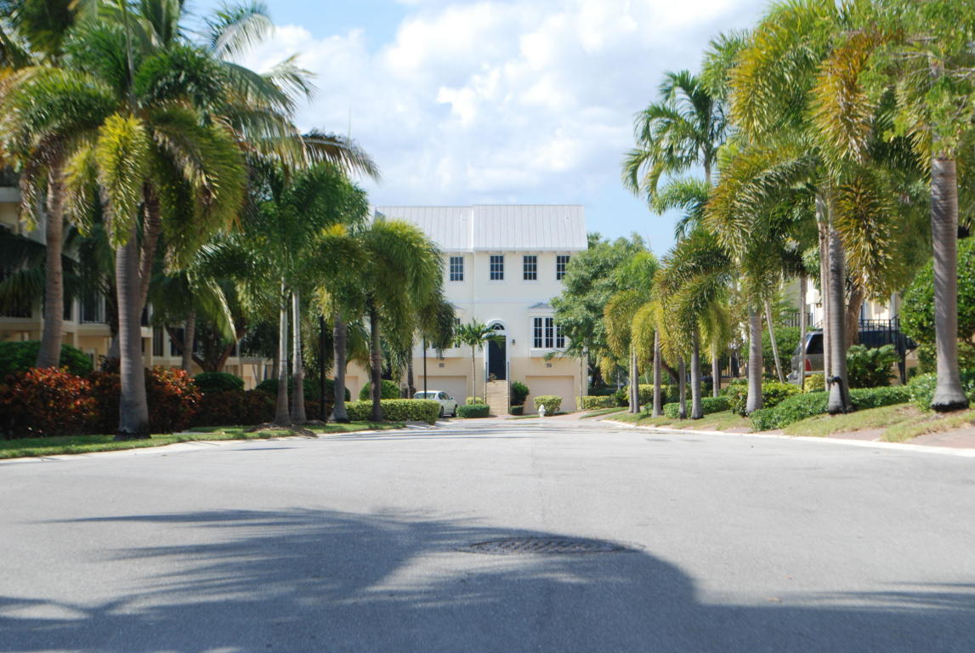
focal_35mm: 82
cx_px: 488
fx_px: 2237
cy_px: 326
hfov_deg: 24.6
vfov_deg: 16.6
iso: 400
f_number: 10
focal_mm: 55
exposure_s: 1/400
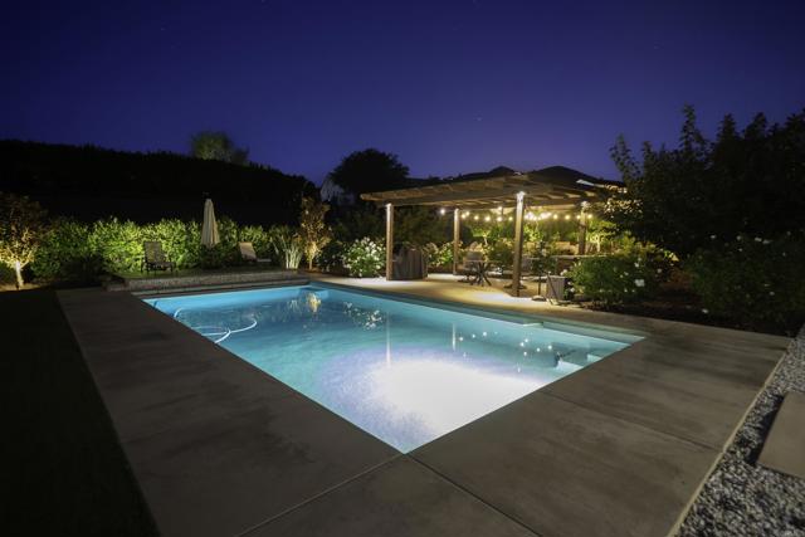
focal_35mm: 18
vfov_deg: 67.4
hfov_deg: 90.0
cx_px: 402
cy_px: 268
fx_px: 403
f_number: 5
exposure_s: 25
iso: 100
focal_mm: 18
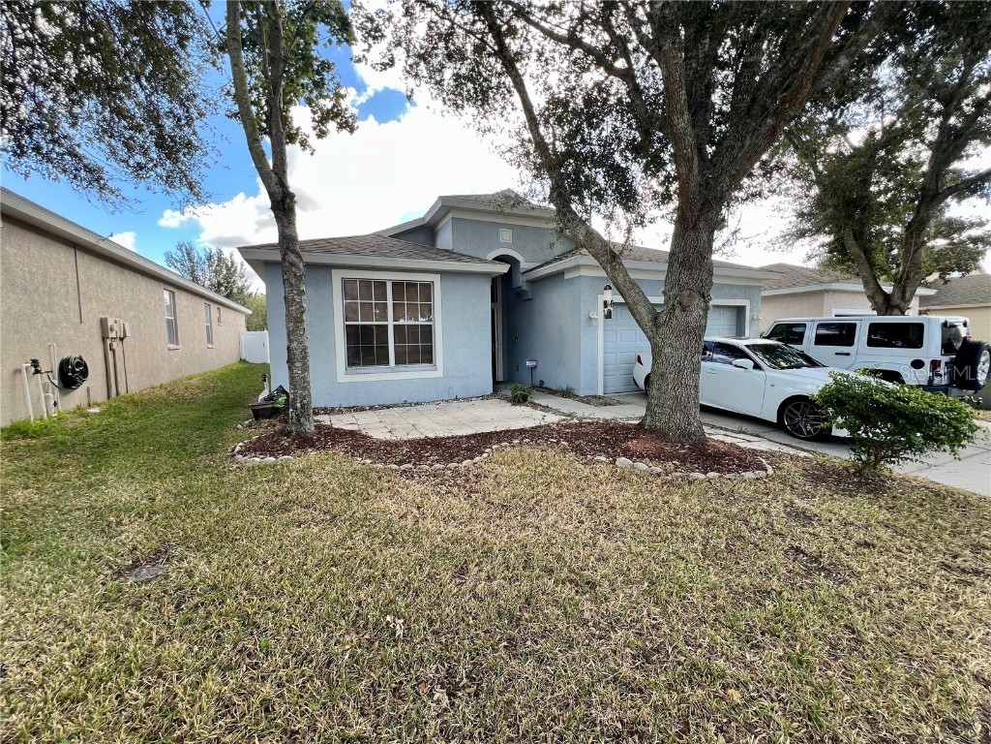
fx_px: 372
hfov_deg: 106.2
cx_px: 496
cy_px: 372
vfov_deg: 89.9
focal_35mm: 13
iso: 32
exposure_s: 1/126
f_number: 1.8
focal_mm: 1.57
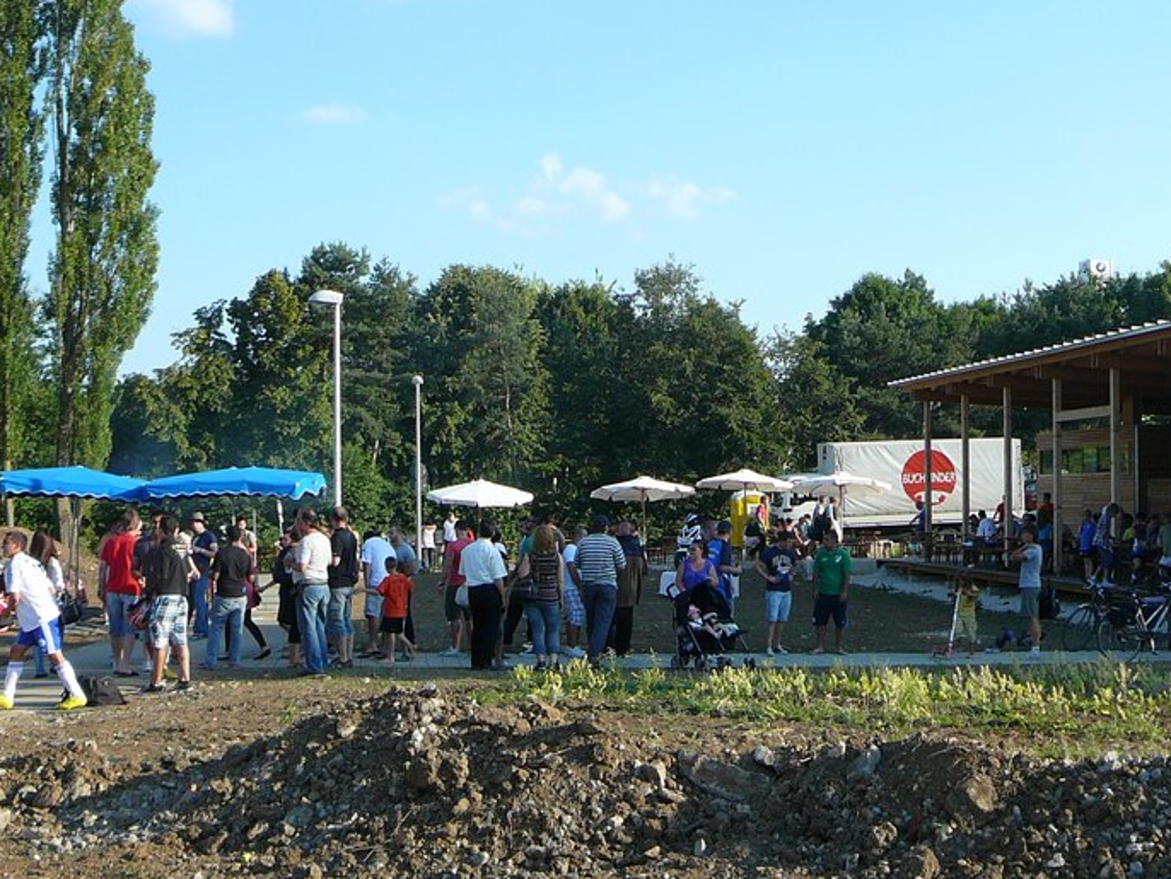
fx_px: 1726
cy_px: 524
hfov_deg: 37.2
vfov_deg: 28.5
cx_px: 734
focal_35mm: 51
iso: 80
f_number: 2.8
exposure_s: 1/500
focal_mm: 5.2
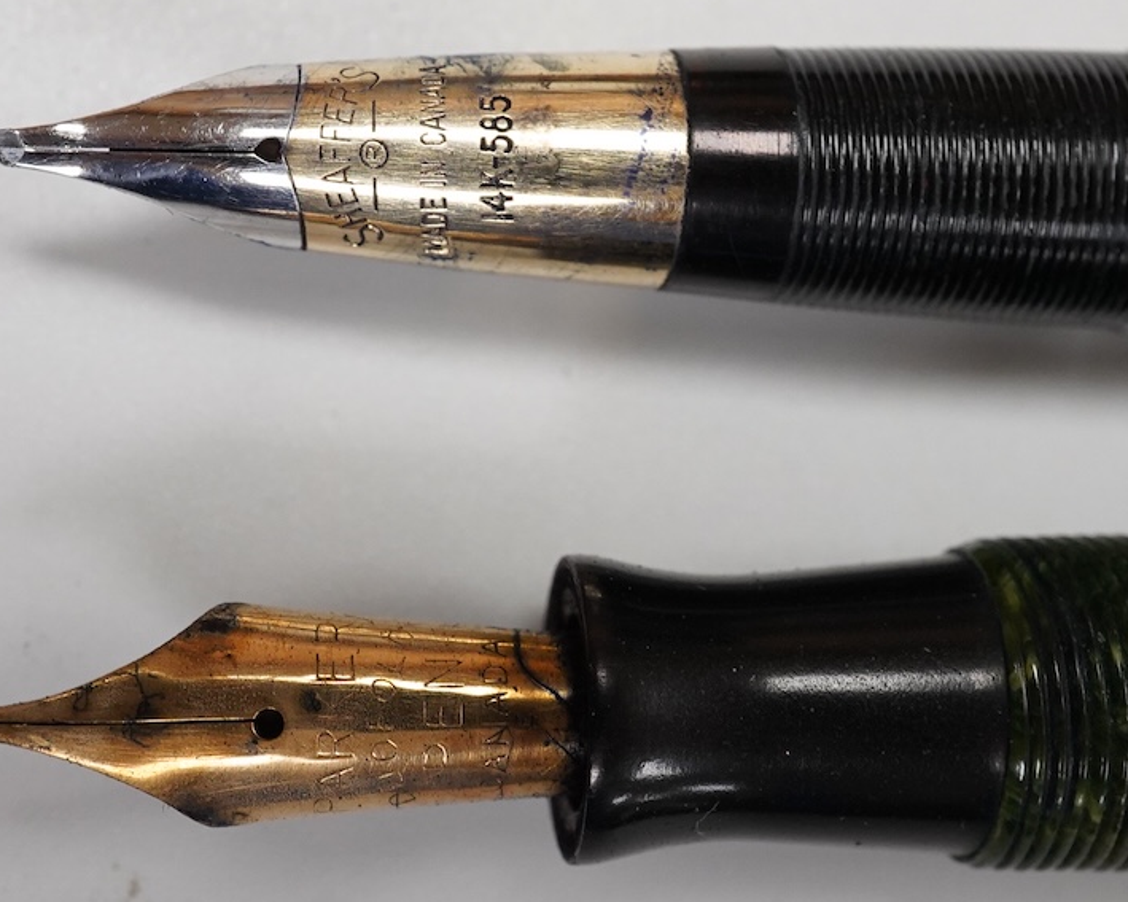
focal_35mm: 67
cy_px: 487
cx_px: 546
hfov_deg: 28.3
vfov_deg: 22.8
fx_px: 2236
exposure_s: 1/100
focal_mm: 30
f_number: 16
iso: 2500
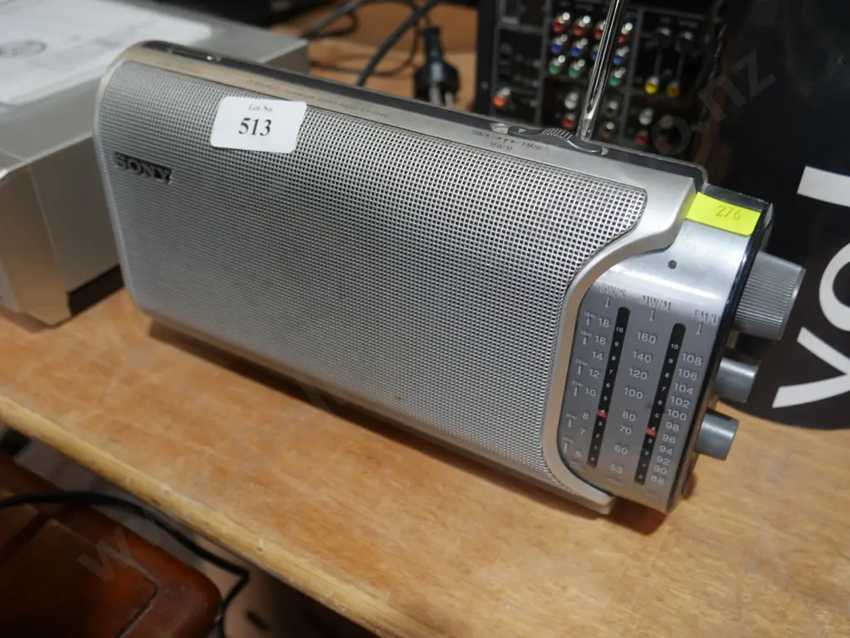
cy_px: 319
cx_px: 425
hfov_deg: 56.8
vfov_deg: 44.2
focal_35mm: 32
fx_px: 786
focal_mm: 16
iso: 200
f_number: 3.6
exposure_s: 1/80
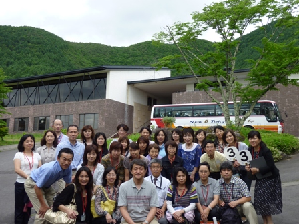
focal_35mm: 35
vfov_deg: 40.7
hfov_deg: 52.6
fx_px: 302
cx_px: 150
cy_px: 112
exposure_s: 1/125
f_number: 3.8
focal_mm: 6.3
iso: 80
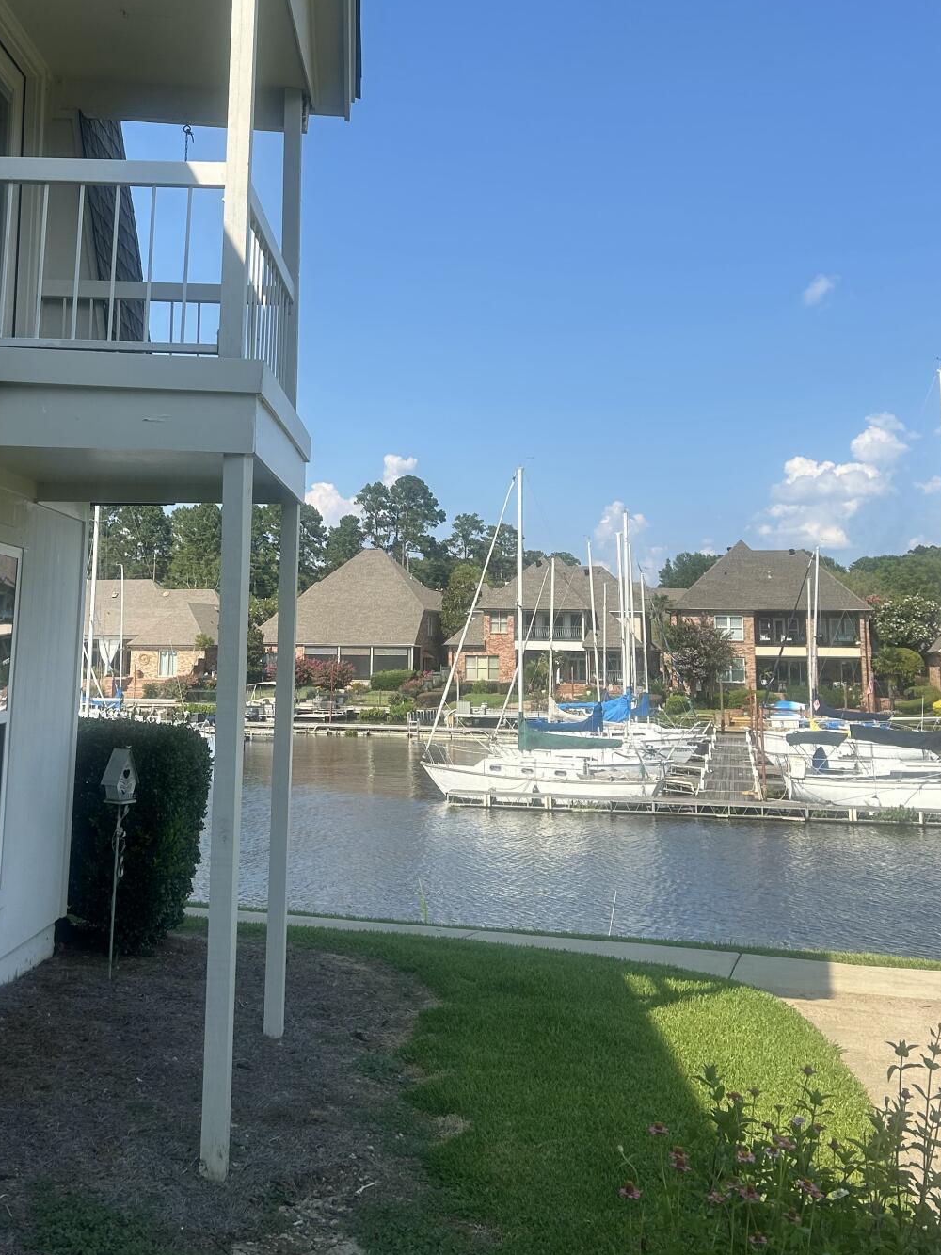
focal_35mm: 39
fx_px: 1413
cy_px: 422
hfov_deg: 36.7
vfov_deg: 47.1
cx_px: 381
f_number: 1.5
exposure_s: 1/3356
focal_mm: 5.7
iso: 50
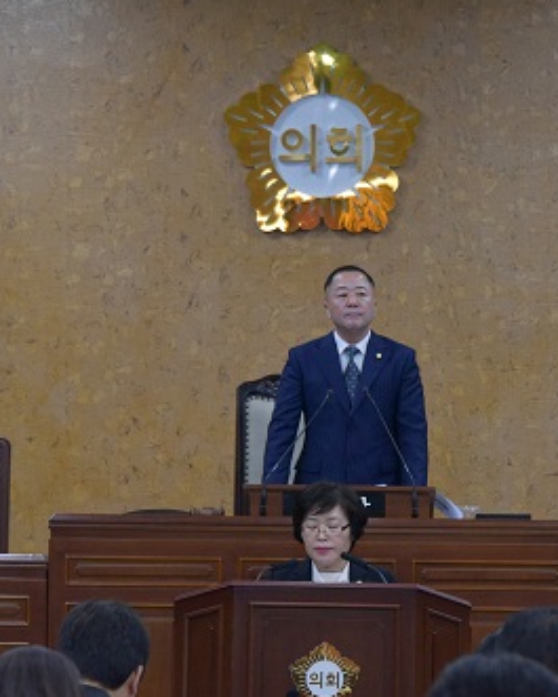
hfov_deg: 6.4
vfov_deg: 8.0
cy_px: 348
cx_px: 339
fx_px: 4973
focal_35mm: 241
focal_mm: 170
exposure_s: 1/200
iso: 6400
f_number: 9
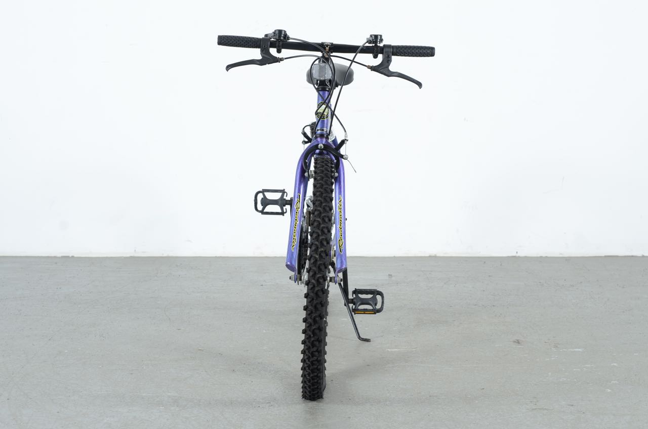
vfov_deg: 15.1
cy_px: 214
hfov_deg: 22.7
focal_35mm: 90
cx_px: 324
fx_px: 1617
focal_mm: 60
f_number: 8
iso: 100
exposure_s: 1/125
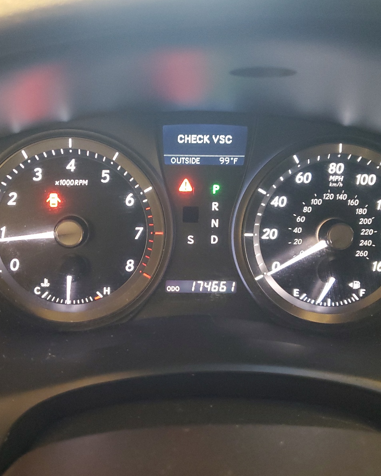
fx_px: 479
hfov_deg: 43.3
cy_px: 238
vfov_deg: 52.8
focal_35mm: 34
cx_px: 173
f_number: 1.5
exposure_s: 1/20
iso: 308
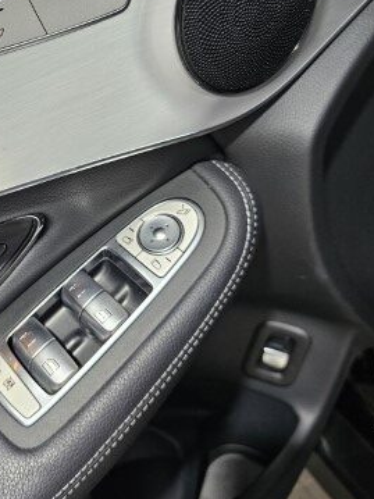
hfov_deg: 33.5
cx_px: 47
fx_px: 591
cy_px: 202
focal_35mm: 41
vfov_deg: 45.6
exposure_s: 1/100
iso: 320
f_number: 1.7
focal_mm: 6.3
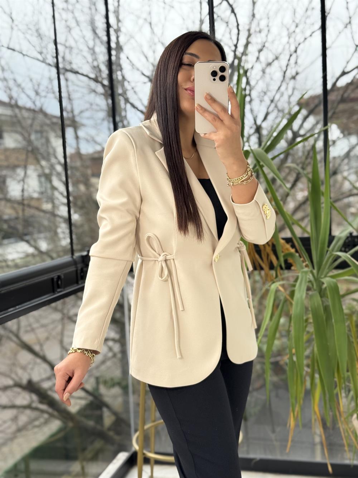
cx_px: 179
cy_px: 239
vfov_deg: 39.7
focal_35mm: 48
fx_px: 662
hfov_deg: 30.3
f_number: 1.78
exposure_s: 1/450
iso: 100
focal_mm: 6.76
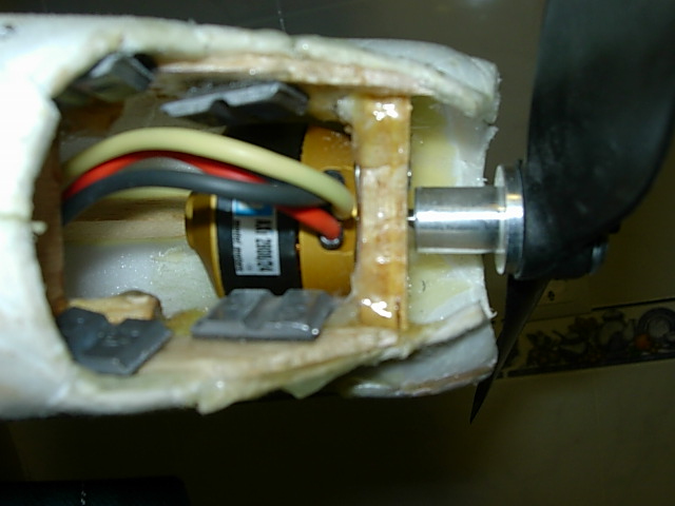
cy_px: 253
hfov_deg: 49.0
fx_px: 741
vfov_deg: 37.7
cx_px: 338
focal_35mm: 38
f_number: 4.8
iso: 79
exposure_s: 1/64
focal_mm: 7.8
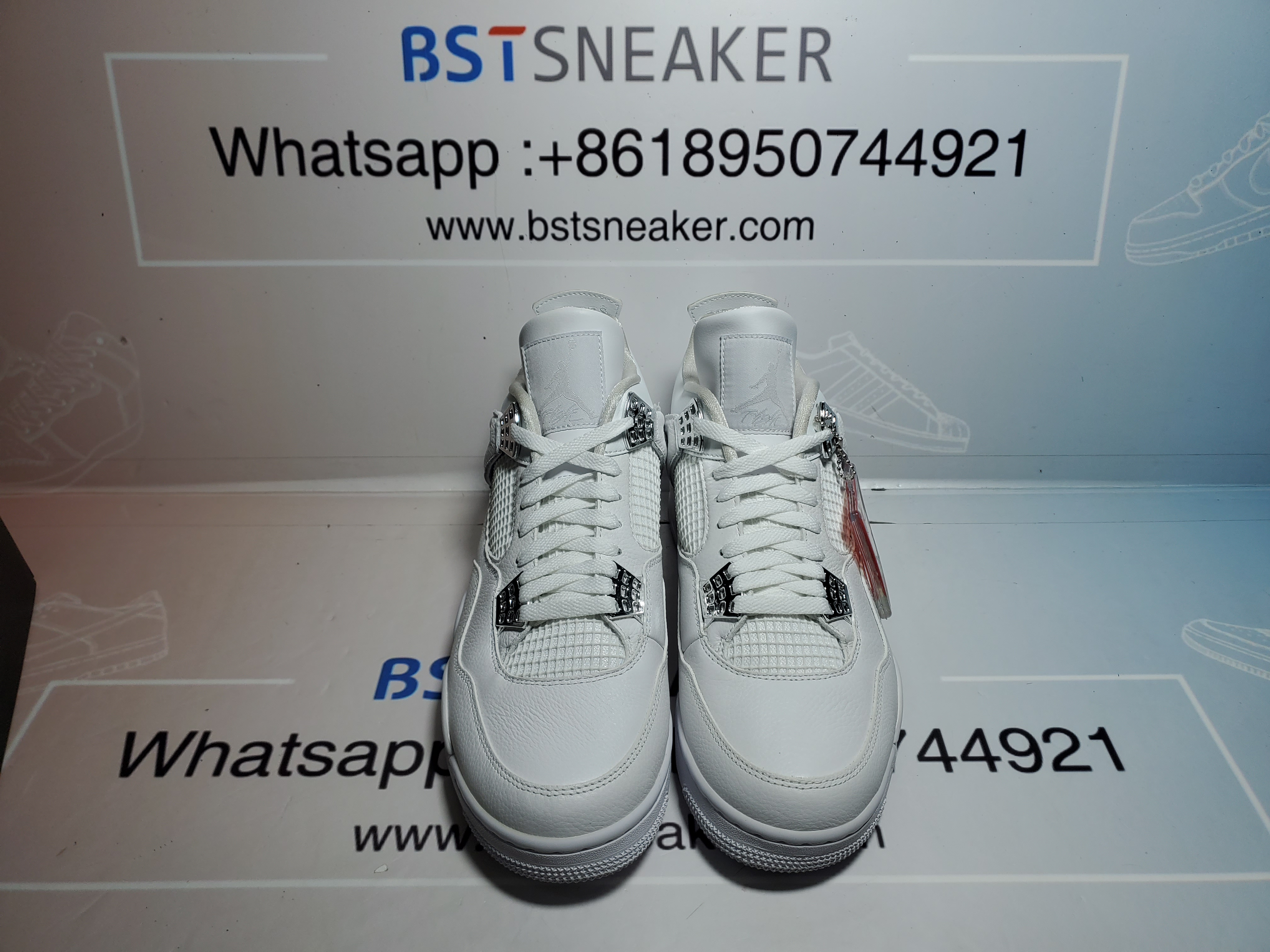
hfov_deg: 67.3
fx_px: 954
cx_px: 635
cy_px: 476
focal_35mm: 26
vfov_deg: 53.1
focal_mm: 4.3
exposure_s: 1/1030
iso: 50
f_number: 1.5
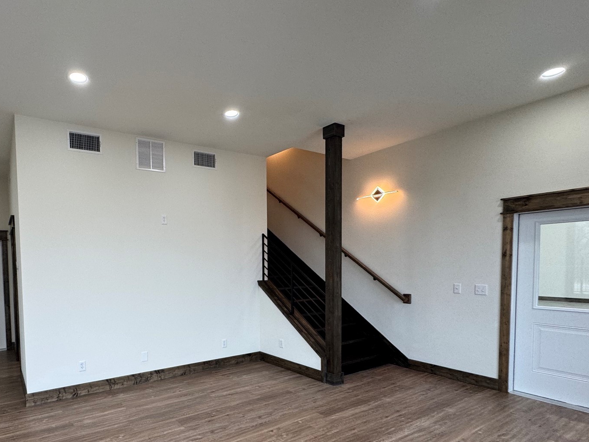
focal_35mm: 21
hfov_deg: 76.7
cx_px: 202
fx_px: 357
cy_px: 283
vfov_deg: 62.3
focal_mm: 2.22
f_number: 2.2
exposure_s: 1/120
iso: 125
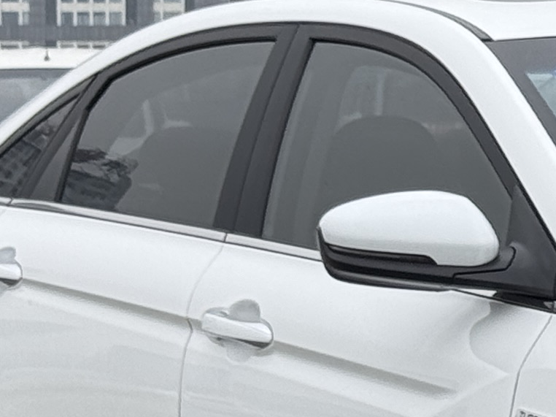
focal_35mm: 254
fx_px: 4078
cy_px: 121
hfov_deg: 7.7
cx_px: 759
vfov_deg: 5.8
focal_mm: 6.76
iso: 64
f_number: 1.78
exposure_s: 1/2179
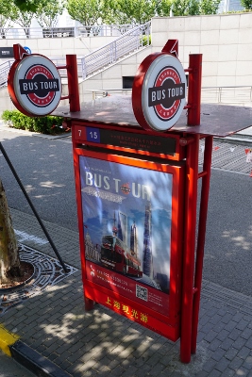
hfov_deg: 34.2
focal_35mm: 39
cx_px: 126
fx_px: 409
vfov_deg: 49.5
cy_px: 188
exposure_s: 1/100
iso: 100
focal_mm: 26
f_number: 6.3
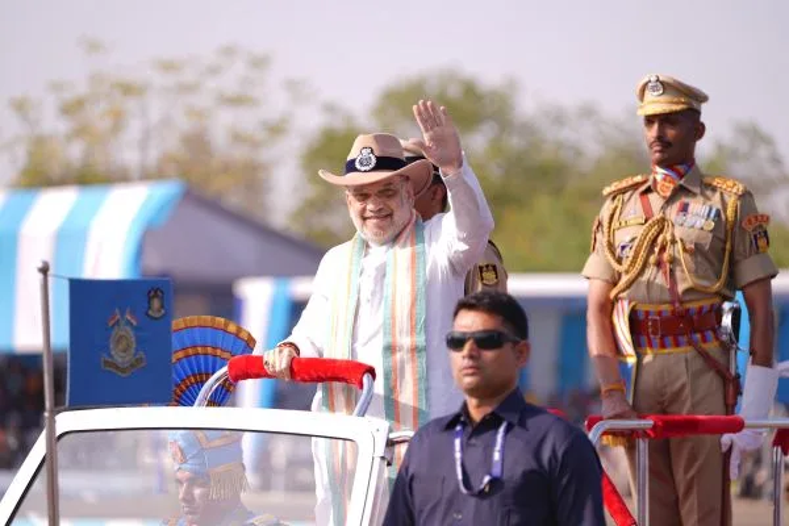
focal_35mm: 155
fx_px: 3397
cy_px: 263
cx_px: 394
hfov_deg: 13.2
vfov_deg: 8.9
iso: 50
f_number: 3.2
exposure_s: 1/500
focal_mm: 155
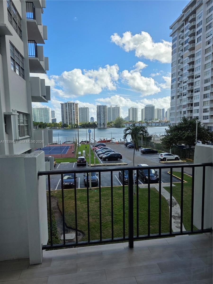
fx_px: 189
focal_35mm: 23
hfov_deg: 58.9
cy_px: 142
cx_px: 106
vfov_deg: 73.9
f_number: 1.7
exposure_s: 1/6574
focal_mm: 6.3
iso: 80
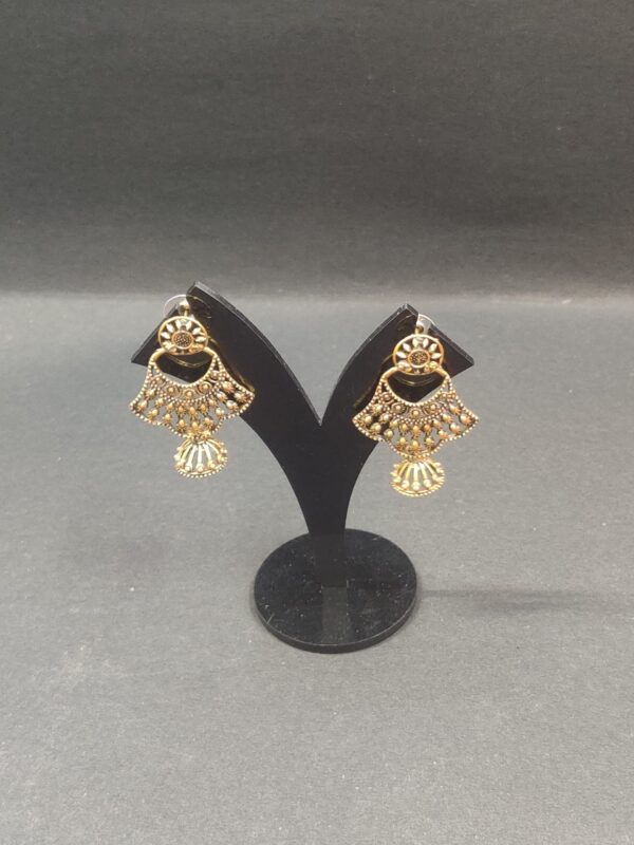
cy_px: 422
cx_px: 317
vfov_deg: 65.3
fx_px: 659
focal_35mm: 27
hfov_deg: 51.4
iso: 3200
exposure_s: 1/17
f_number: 1.75
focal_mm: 4.75
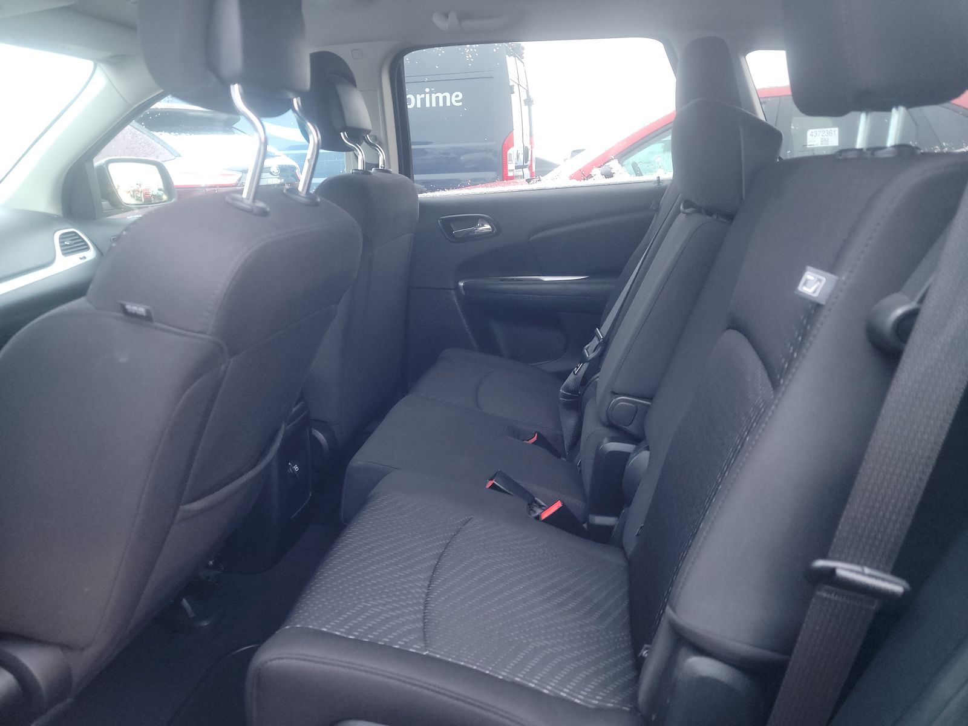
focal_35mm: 24
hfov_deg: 71.6
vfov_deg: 56.8
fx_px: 671
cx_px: 484
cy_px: 363
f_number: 1.8
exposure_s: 1/14
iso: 1020
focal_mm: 6.7
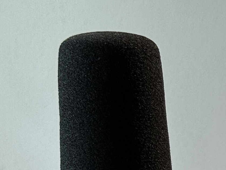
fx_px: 1515
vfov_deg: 6.2
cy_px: 394
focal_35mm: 232
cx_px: 390
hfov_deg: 8.3
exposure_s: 1/98
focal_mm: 6.76
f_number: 1.78
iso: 100
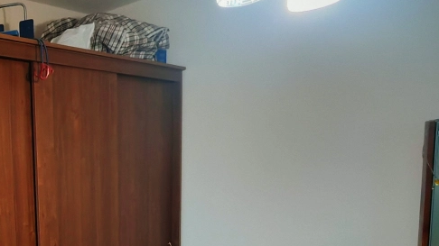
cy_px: 278
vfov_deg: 24.5
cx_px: -78
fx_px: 524
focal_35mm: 45
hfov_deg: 36.2
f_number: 2.2
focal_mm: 1.96
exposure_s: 1/15
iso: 100
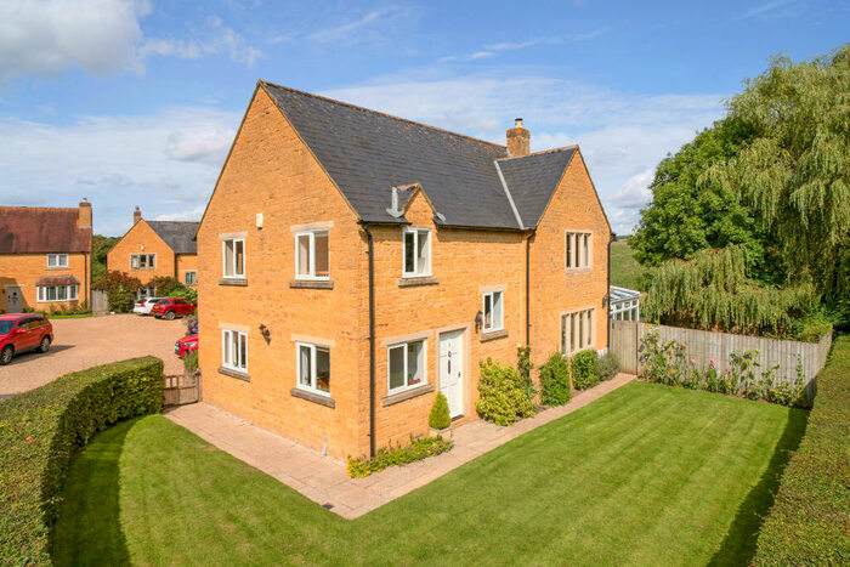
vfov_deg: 67.4
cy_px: 284
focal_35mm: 18
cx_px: 425
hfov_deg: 90.0
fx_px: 425
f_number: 8
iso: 400
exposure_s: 1/1250
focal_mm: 18
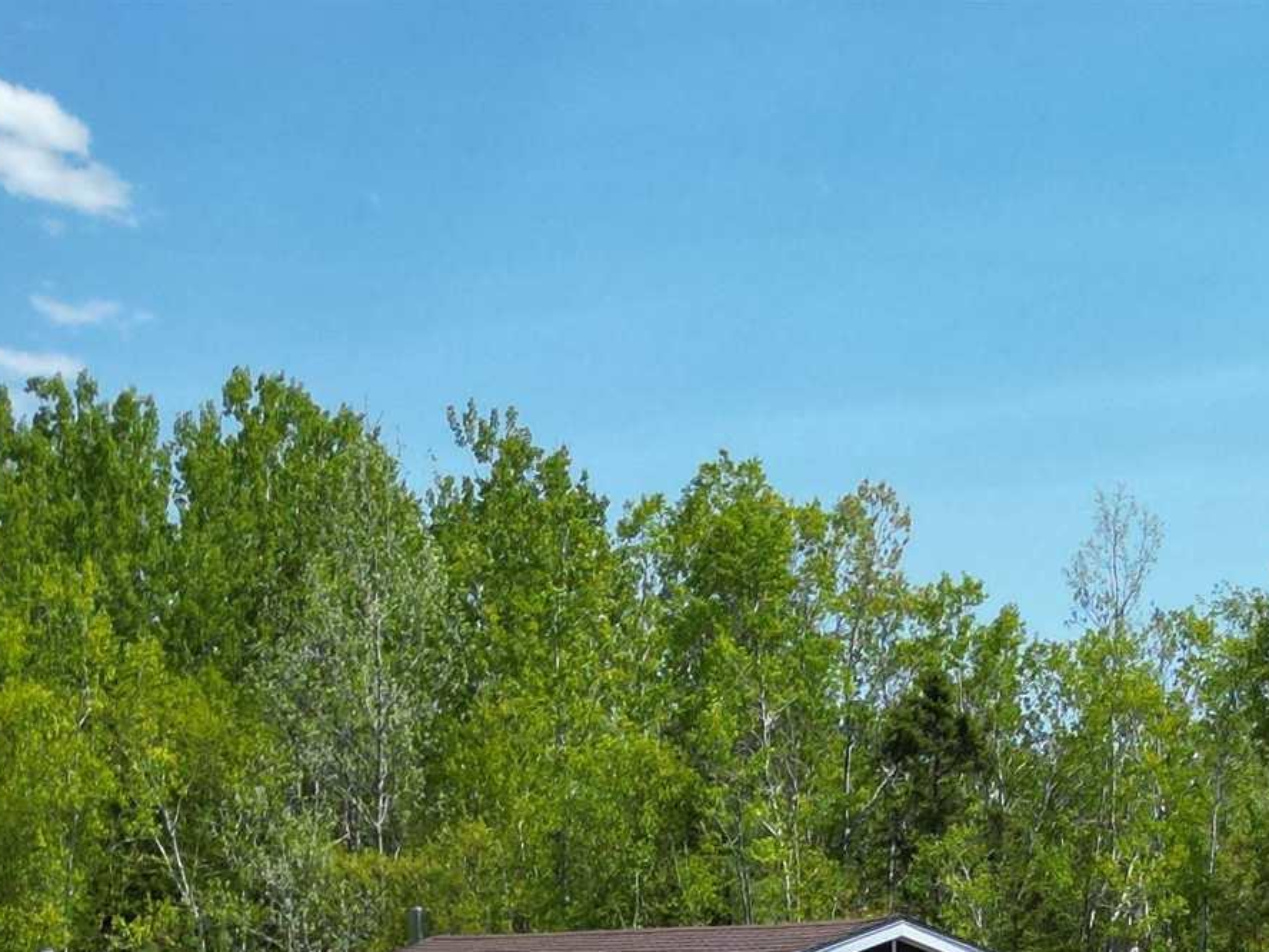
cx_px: 942
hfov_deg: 23.3
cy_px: 1645
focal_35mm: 83
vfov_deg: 15.6
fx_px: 3043
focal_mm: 6.72
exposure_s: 1/2500
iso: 100
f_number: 1.7
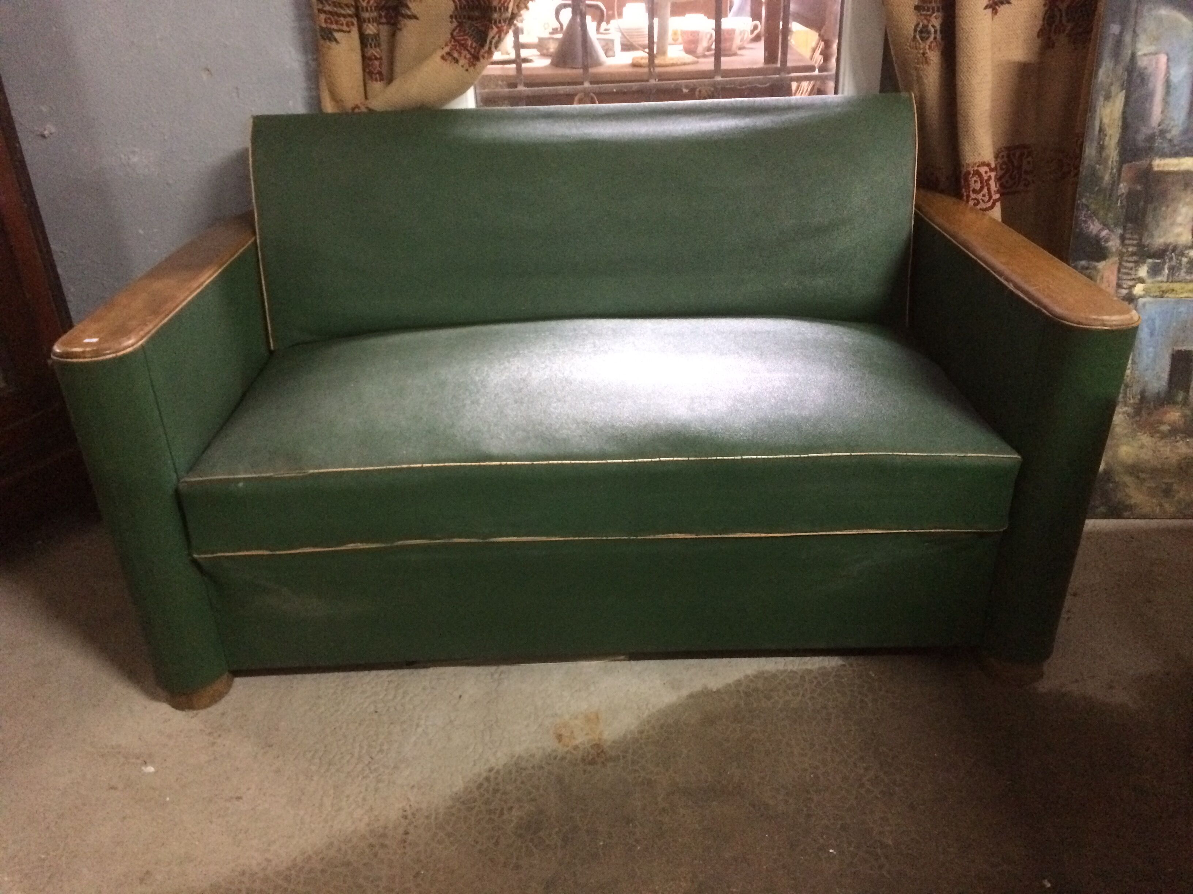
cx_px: 596
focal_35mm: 29
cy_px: 447
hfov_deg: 61.7
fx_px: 999
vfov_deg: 48.2
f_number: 2.2
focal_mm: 4.15
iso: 400
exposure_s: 1/17
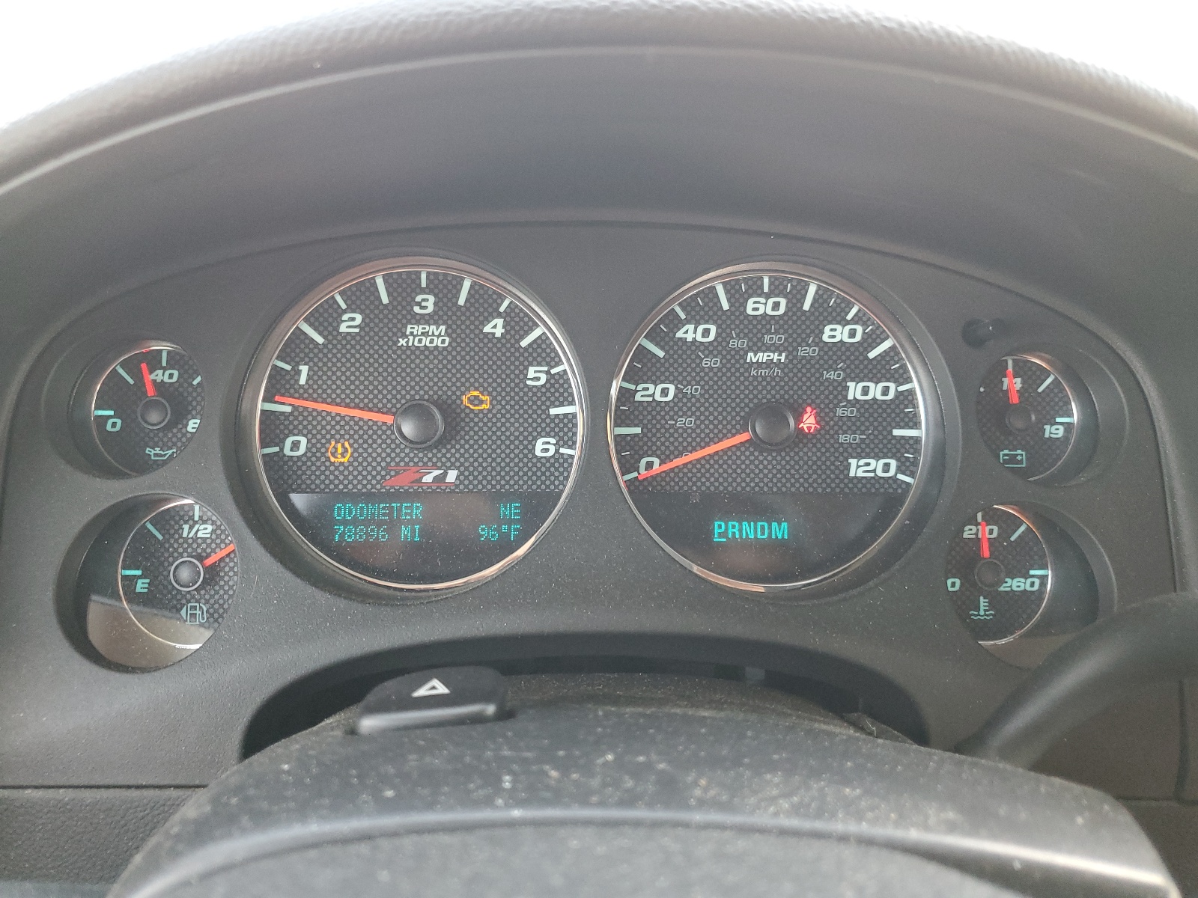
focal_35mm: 26
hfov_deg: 67.3
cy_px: 449
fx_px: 900
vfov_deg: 53.1
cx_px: 599
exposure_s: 1/60.2
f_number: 1.5
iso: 133
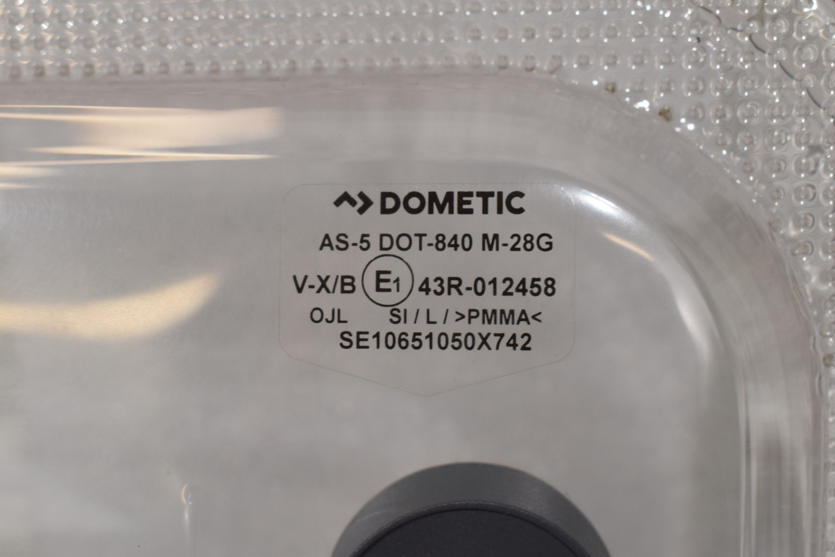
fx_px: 1183
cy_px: 278
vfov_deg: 26.5
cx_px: 418
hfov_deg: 38.9
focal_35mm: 51
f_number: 8
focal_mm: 34
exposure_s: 1/60
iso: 280
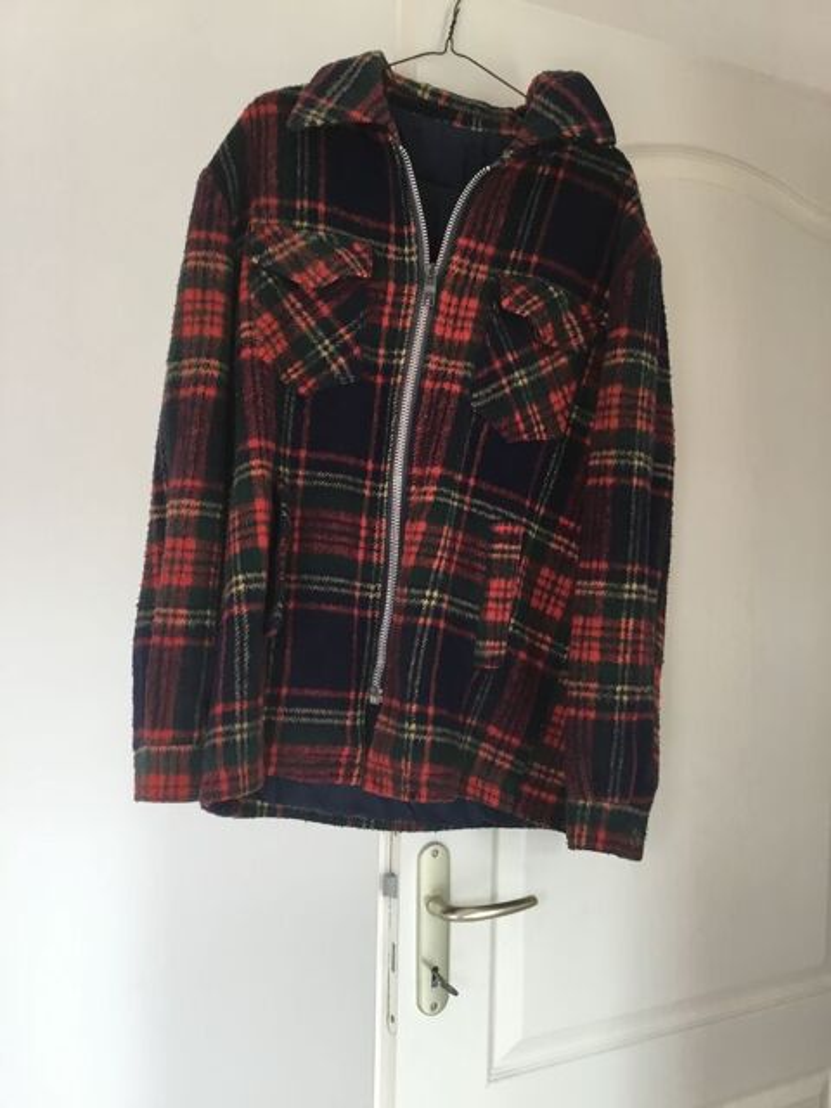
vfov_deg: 58.4
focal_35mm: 31
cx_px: 416
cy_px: 554
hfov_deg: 45.4
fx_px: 992
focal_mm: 3.3
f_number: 2.4
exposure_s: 1/33
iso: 32
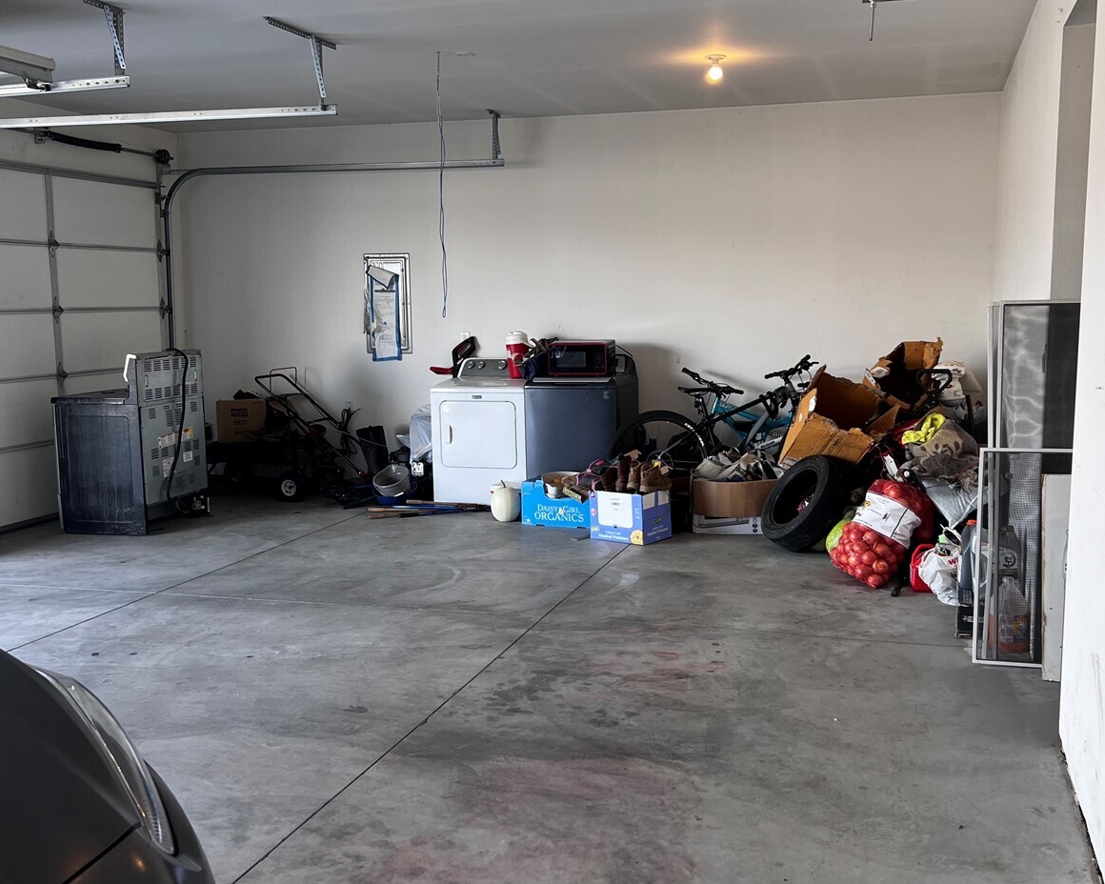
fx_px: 1145
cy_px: 432
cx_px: 586
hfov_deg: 51.5
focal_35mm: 35
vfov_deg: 42.2
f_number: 1.5
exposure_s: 1/121
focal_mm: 5.7
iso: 50
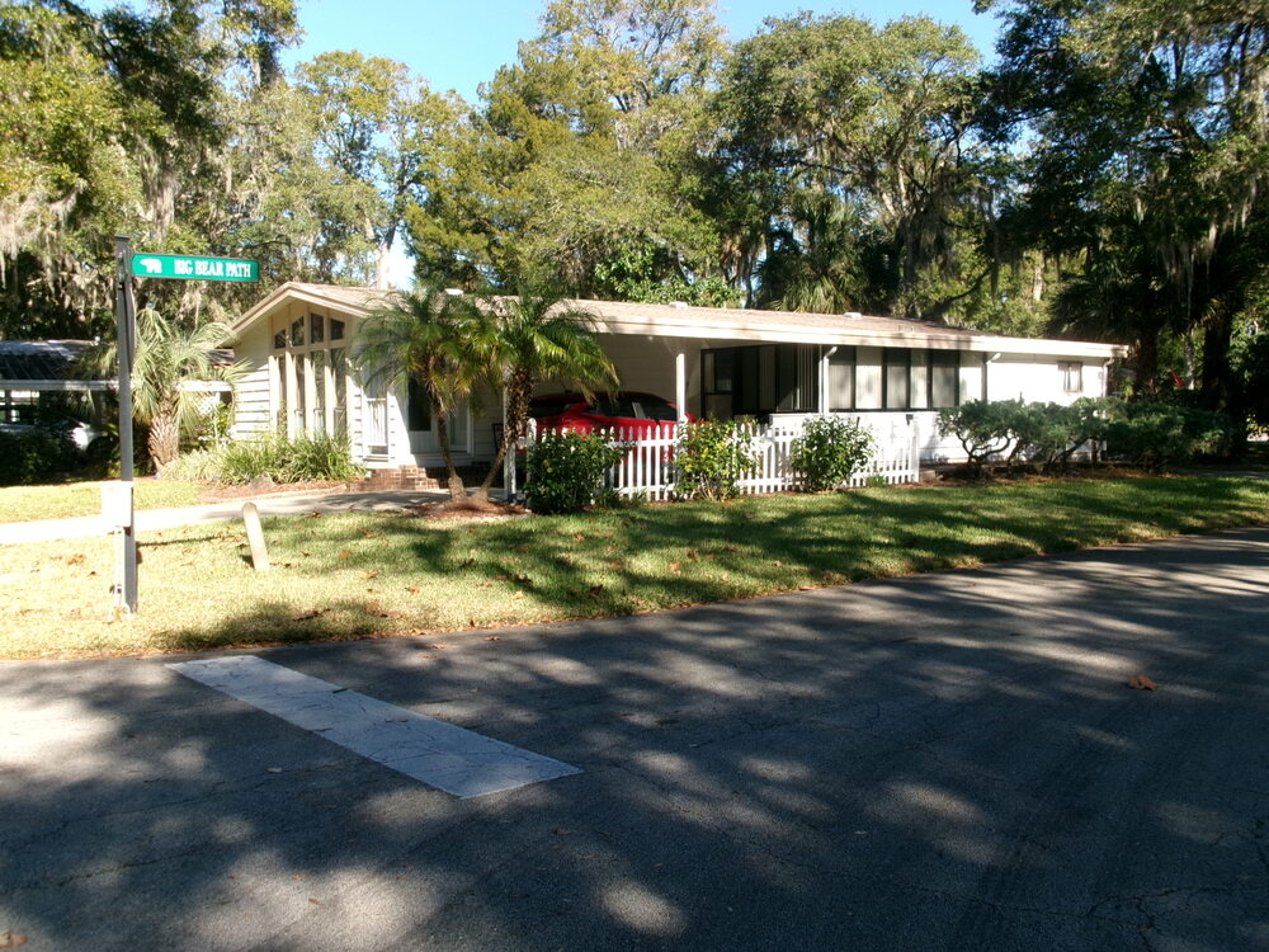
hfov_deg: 51.4
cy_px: 476
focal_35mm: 36
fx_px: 1320
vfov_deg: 39.7
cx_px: 634
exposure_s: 1/45
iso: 100
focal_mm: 6.4
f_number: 11.8
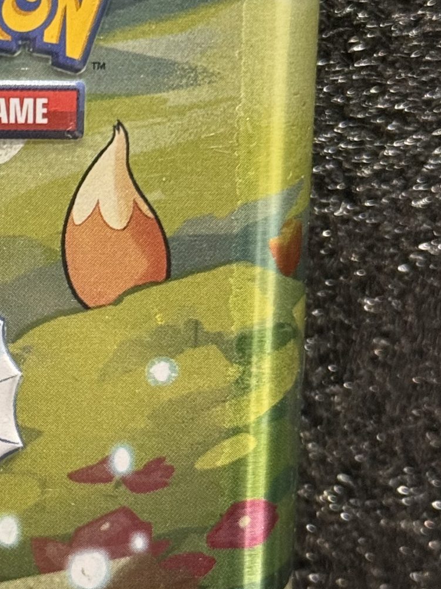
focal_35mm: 123
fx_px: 2090
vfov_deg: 16.0
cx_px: -104
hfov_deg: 11.8
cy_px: 330
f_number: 1.78
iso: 400
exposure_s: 1/33
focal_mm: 6.76
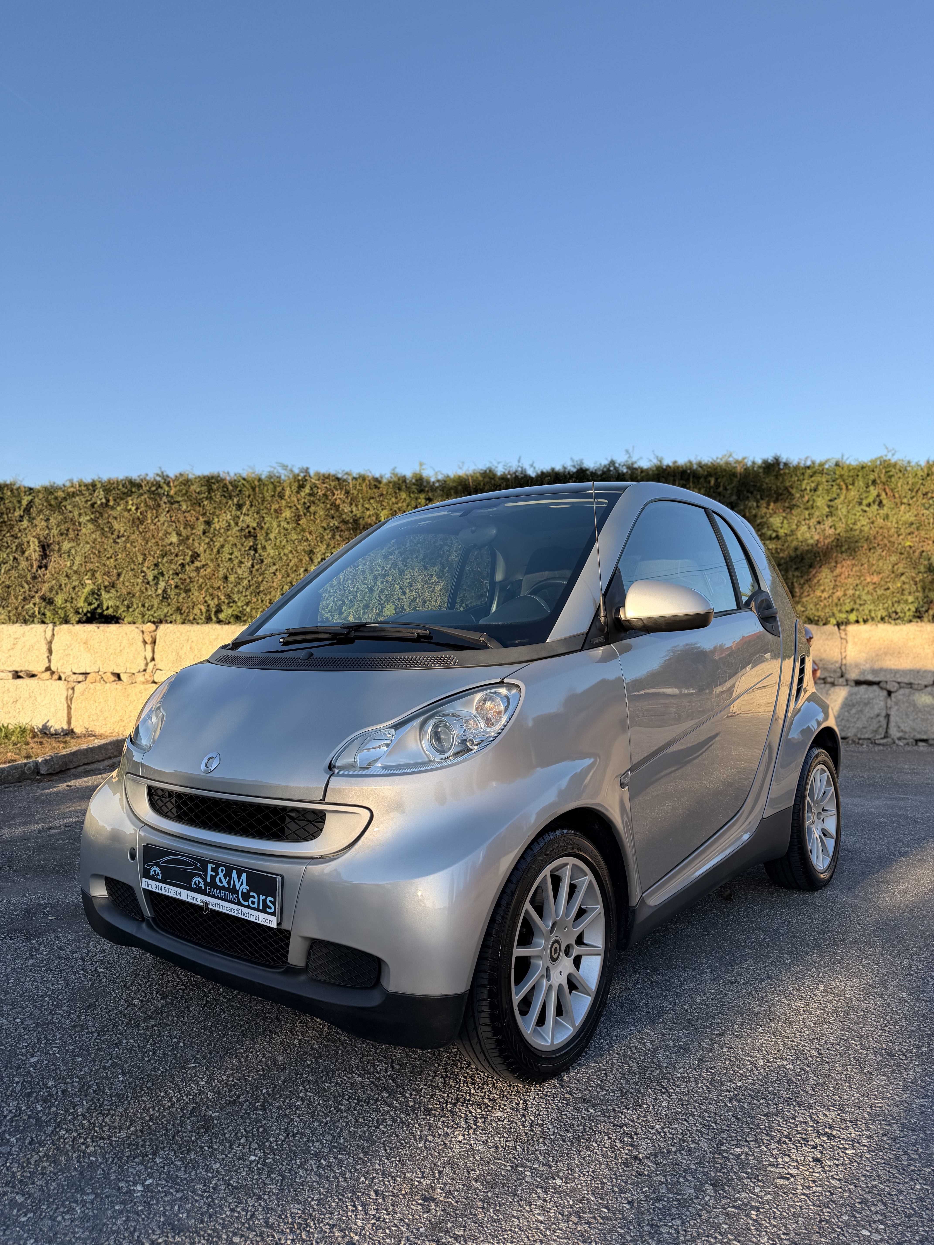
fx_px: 863
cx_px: 467
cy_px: 622
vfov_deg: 71.6
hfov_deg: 56.8
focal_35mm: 24
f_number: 1.78
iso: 80
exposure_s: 1/1250
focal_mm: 6.76
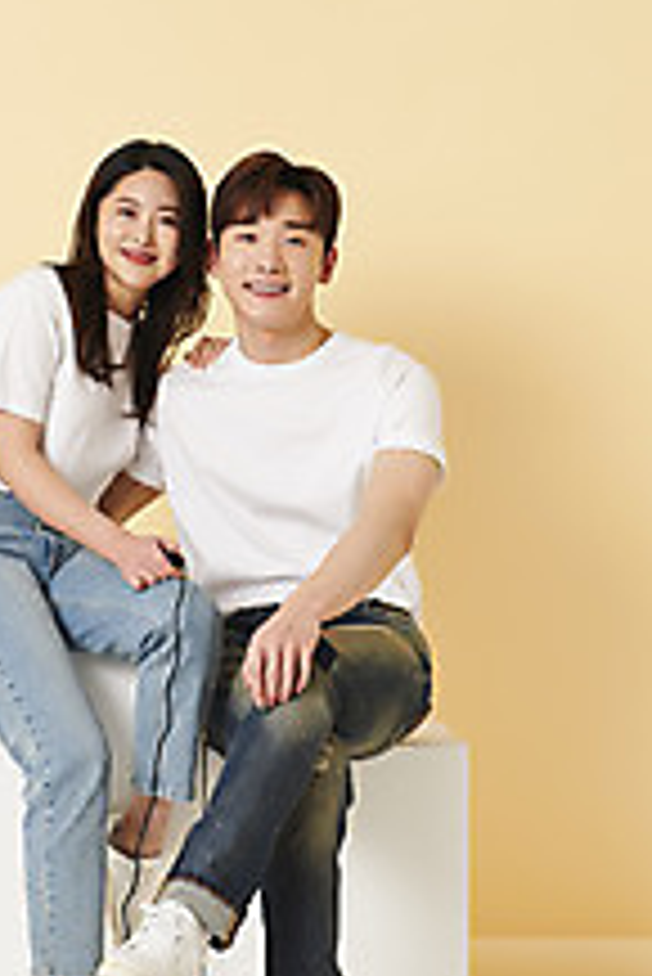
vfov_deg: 19.1
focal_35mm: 107
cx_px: 182
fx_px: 2902
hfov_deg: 12.8
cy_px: 400
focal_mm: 58
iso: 100
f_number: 13
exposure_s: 1/125
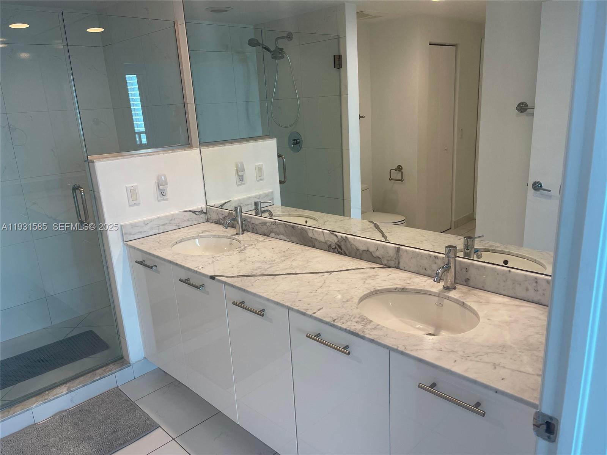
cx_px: 304
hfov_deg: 67.3
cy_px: 228
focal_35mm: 26
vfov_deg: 53.1
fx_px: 456
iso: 80
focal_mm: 5.1
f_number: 1.6
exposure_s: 1/120
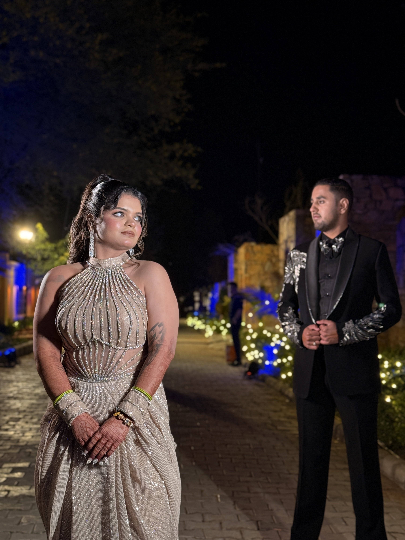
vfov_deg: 39.7
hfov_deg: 30.3
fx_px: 749
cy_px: 270
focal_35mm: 48
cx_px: 202
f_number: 1.78
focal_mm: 6.76
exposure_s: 1/50
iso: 200
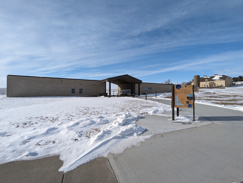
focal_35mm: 16
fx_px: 112
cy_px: 92
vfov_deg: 78.2
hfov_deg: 94.4
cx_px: 122
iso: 55
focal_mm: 2.35
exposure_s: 1/2915
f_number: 2.2
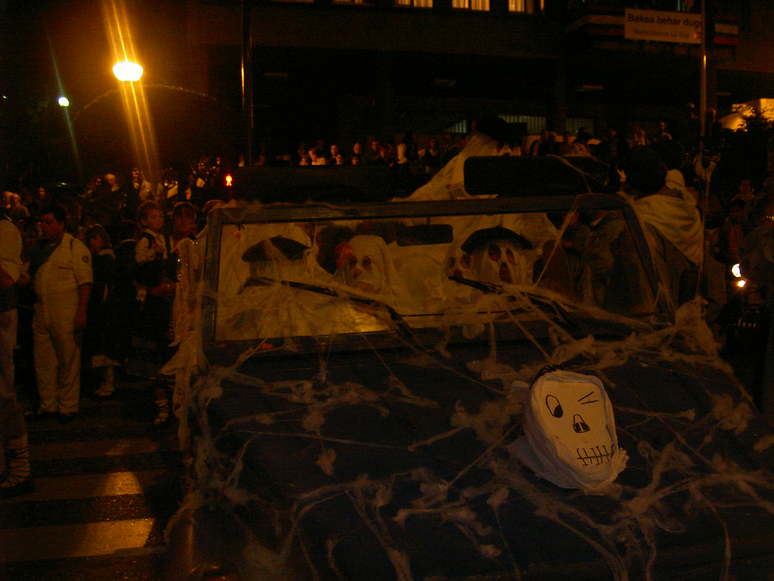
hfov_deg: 47.9
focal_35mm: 39
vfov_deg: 36.8
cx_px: 387
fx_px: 872
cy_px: 290
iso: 100
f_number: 2.8
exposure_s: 1/59.5
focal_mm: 8
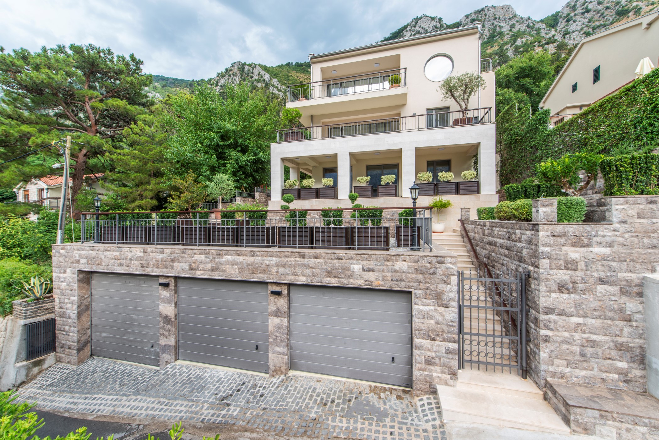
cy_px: 220
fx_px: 256
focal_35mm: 14
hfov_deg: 104.2
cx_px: 330
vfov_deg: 81.2
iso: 50
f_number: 5.6
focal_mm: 14
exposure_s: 1/13
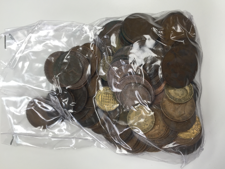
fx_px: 188
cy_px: 84
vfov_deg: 48.2
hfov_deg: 61.7
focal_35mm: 29
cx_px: 112
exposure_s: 1/50
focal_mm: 4.15
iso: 32
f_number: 2.2
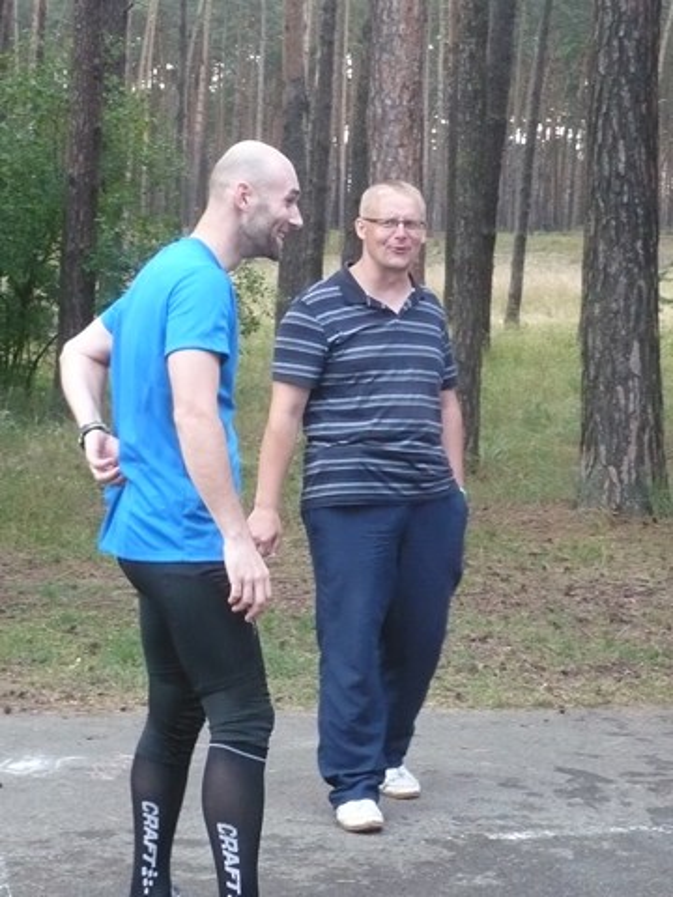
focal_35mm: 90
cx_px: 336
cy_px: 448
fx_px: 2333
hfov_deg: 16.4
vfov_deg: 21.8
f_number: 3.9
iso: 400
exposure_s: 1/80
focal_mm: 10.9
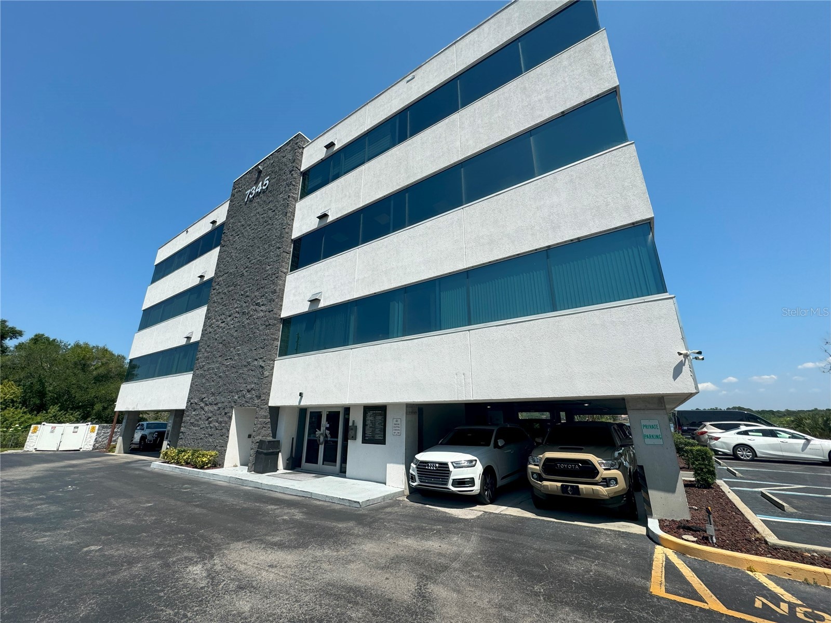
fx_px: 336
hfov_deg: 102.1
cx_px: 416
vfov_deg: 85.7
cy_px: 312
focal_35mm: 14
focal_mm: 2.22
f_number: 2.2
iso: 50
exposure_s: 1/2674
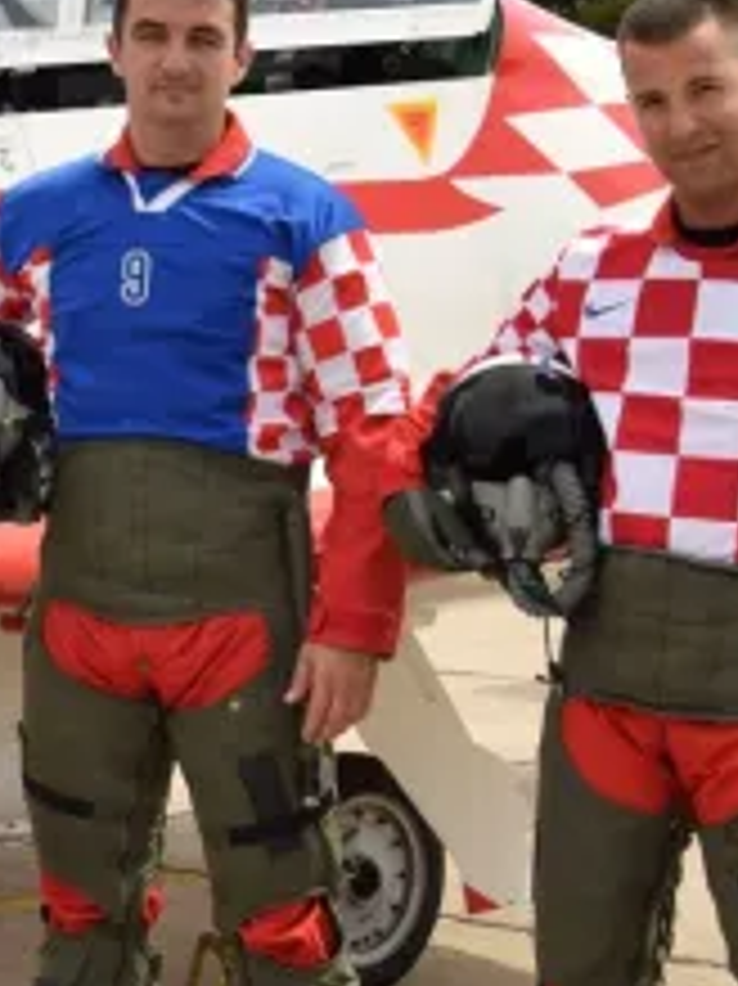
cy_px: 588
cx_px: -320
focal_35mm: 110
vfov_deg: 17.9
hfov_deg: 12.8
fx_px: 3130
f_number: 8
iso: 100
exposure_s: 1/250
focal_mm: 22
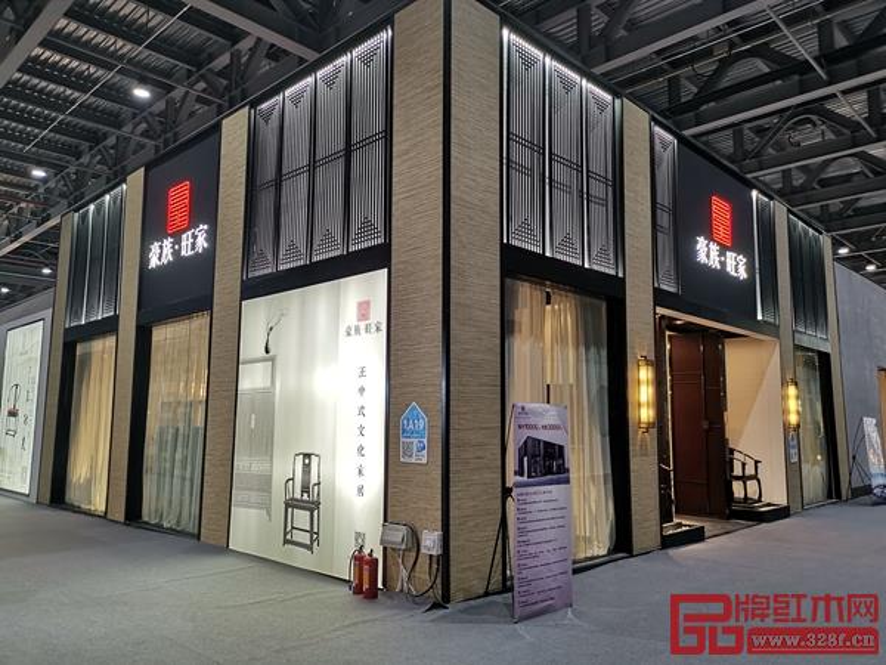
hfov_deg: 65.3
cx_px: 443
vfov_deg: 51.4
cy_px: 332
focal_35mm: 27
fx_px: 691
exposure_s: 1/100
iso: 320
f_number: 1.8
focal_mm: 5.58
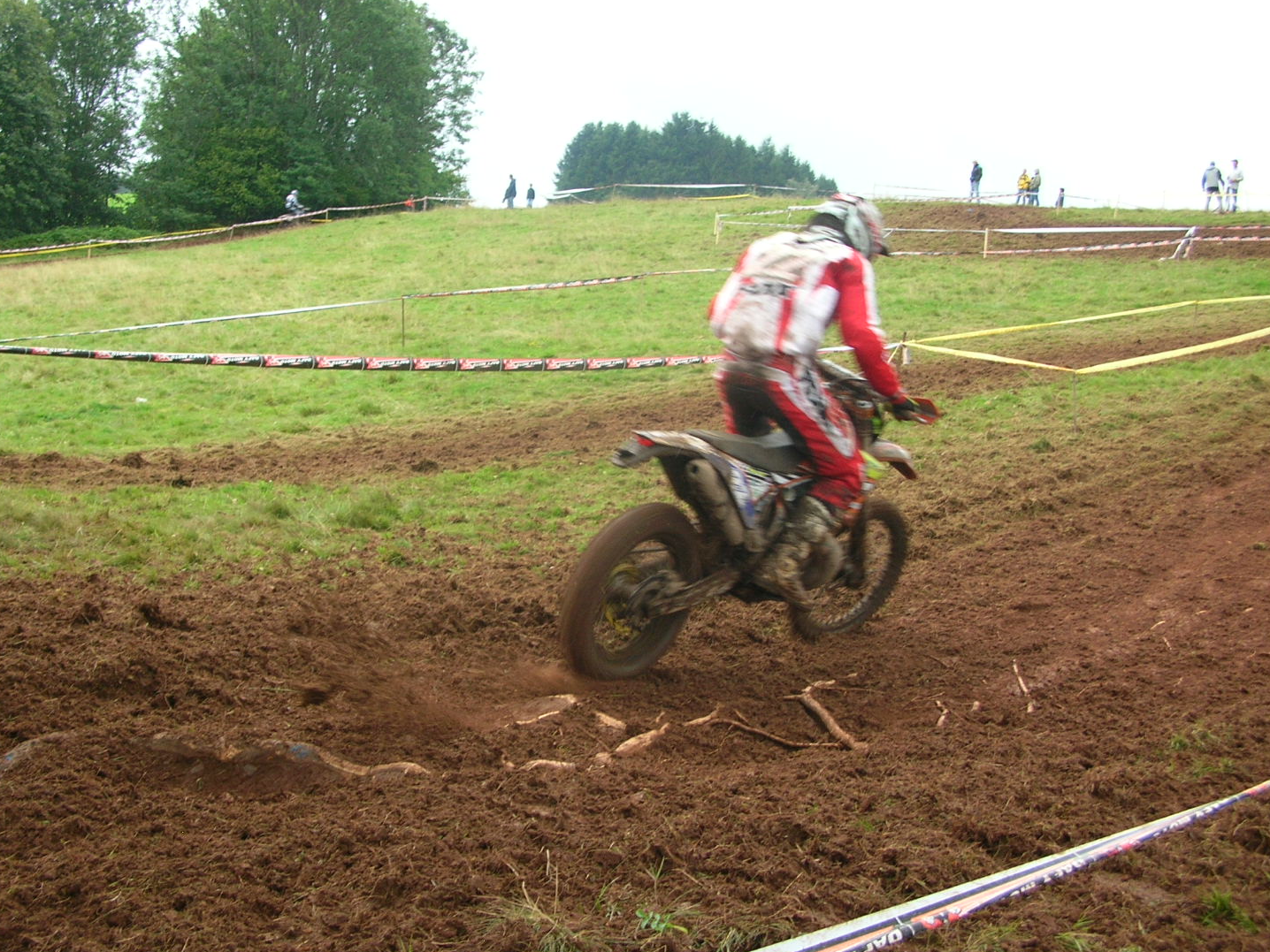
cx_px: 585
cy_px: 470
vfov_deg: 36.8
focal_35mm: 39
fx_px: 1431
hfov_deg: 47.8
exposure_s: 1/142
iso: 50
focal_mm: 5.8
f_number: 2.8
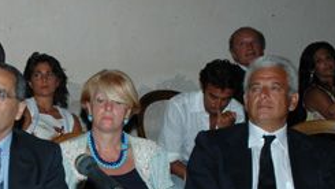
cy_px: 170
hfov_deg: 21.1
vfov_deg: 12.5
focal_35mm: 96
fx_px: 856
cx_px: -27
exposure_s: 1/80
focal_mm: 25
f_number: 8
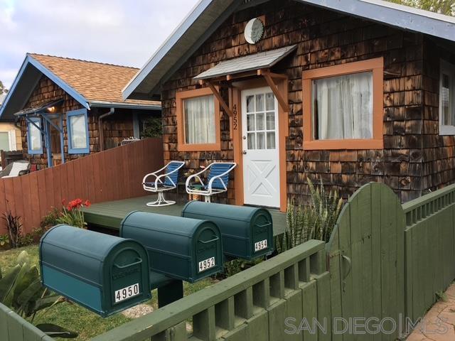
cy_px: 170
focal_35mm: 29
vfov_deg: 48.2
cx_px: 228
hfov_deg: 61.7
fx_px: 381
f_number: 2.2
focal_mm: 4.15
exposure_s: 1/120
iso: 25
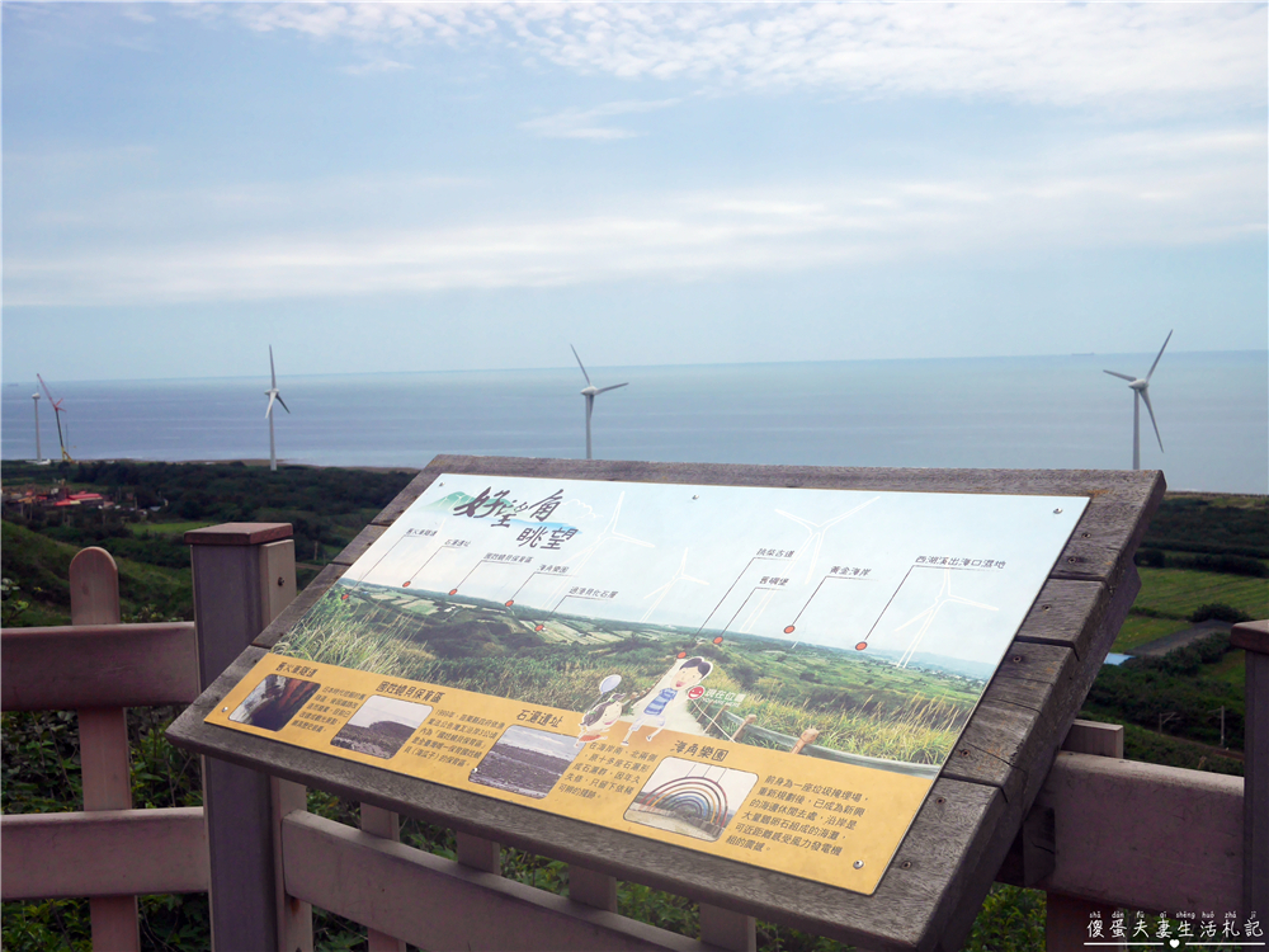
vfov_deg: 36.0
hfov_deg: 46.8
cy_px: 476
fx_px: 1466
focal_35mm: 40
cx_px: 634
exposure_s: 1/1600
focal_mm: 20
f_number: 7.1
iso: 160
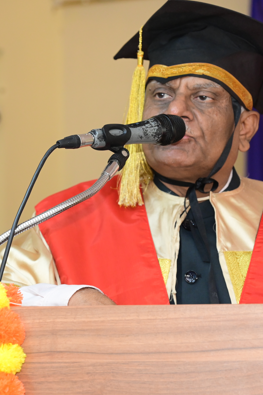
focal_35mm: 173
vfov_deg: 11.9
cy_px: 197
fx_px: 1895
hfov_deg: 7.9
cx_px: 166
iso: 3200
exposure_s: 1/125
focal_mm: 115
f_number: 5.6
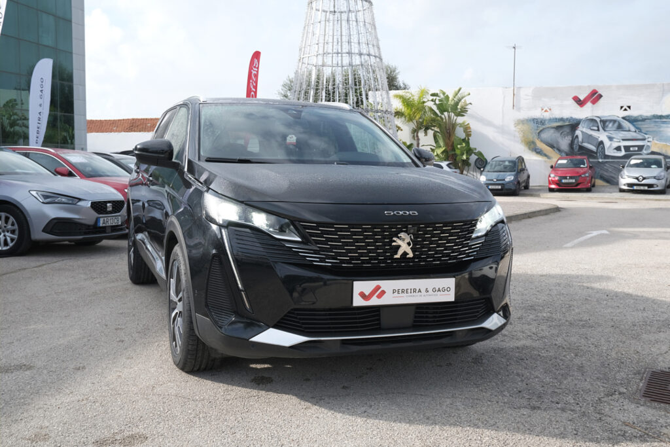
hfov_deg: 53.1
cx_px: 335
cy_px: 224
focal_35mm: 36
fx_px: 670
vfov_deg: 36.9
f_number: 8
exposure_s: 1/160
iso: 160
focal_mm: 24.2
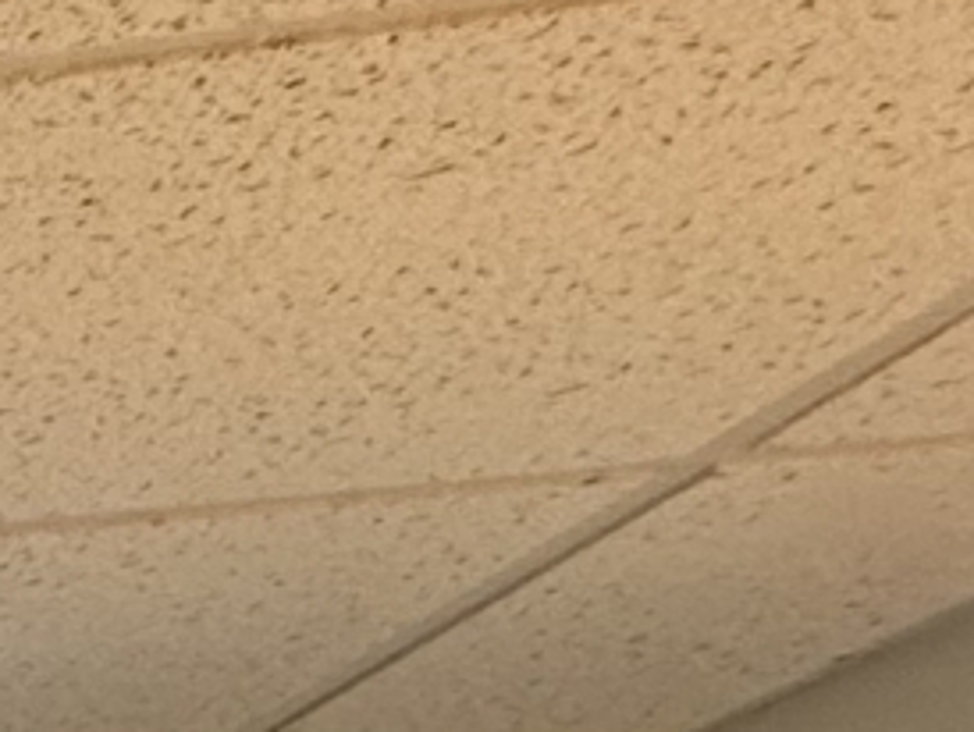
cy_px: 2367
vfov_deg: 9.7
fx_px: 2957
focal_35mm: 105
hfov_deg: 10.0
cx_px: -2321
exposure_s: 1/120
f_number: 2.2
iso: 80
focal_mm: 2.22
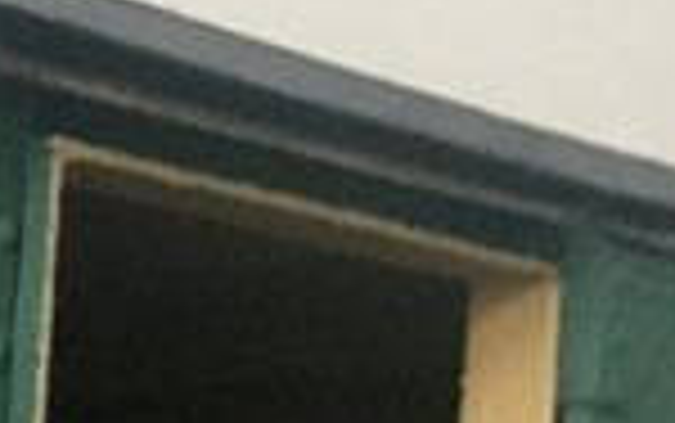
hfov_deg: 8.4
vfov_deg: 5.7
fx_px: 4013
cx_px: -1181
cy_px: 1197
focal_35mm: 218
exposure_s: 1/33
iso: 125
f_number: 2.2
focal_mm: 4.15
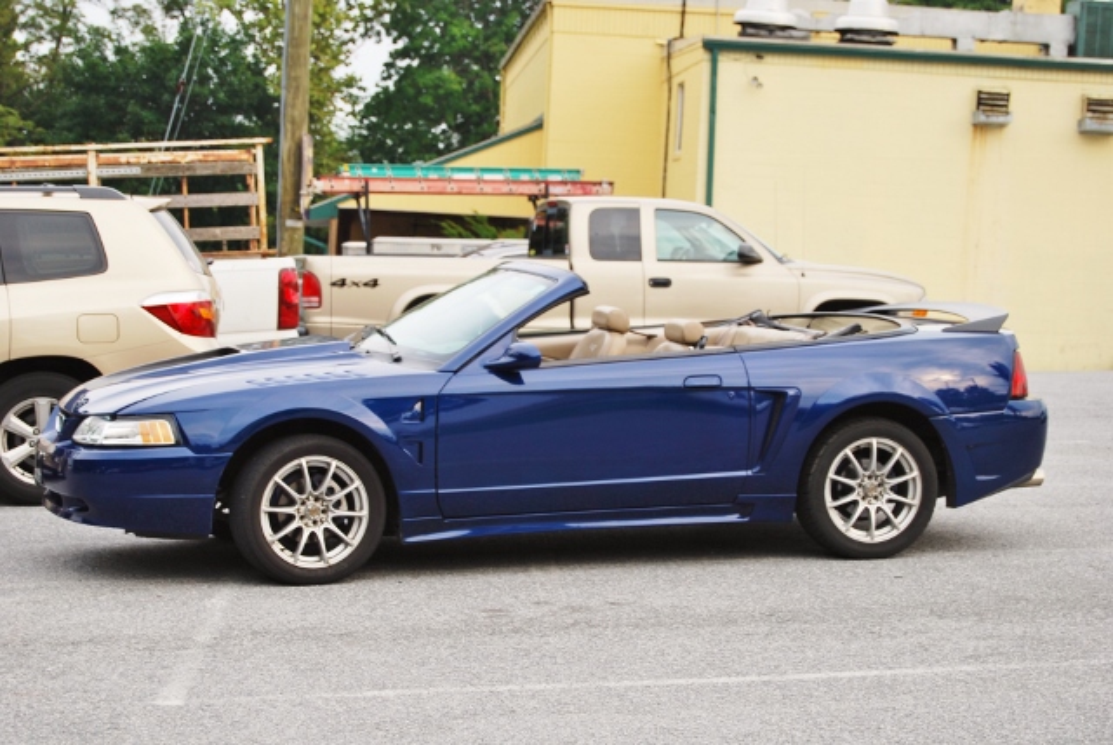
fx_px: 2553
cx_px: 556
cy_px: 372
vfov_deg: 16.6
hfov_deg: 24.6
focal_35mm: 82
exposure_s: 1/125
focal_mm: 55
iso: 140
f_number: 5.6
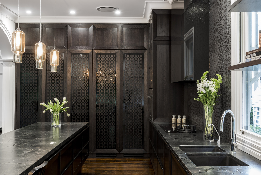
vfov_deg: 29.9
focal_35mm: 45
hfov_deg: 43.6
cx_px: 132
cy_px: 87
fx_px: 326
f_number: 9
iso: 200
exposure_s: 1
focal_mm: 44
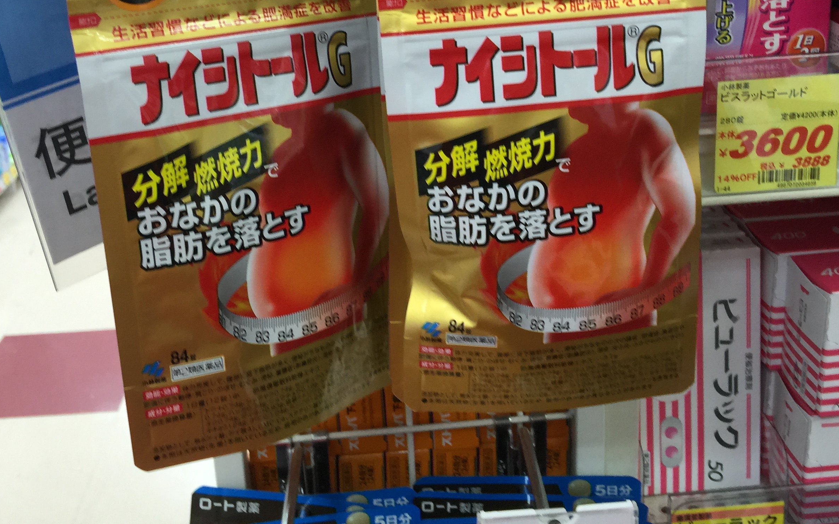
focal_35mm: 42
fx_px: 960
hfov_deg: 47.2
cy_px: 97
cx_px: 406
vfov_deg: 29.8
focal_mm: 4.15
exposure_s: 1/30
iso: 32
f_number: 2.2
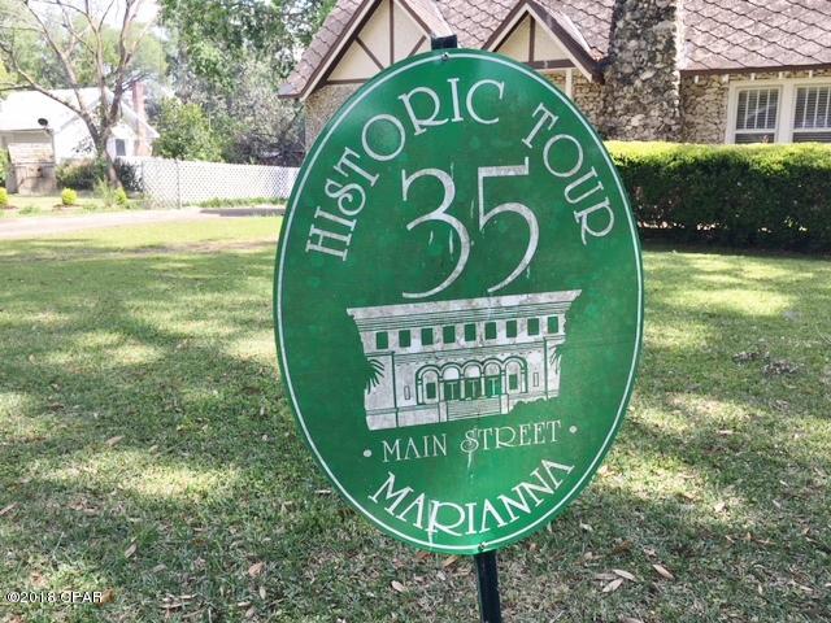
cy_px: 312
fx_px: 696
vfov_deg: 48.2
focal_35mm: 29
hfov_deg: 61.7
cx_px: 416
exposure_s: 1/371
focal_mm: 4.15
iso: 25
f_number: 2.2
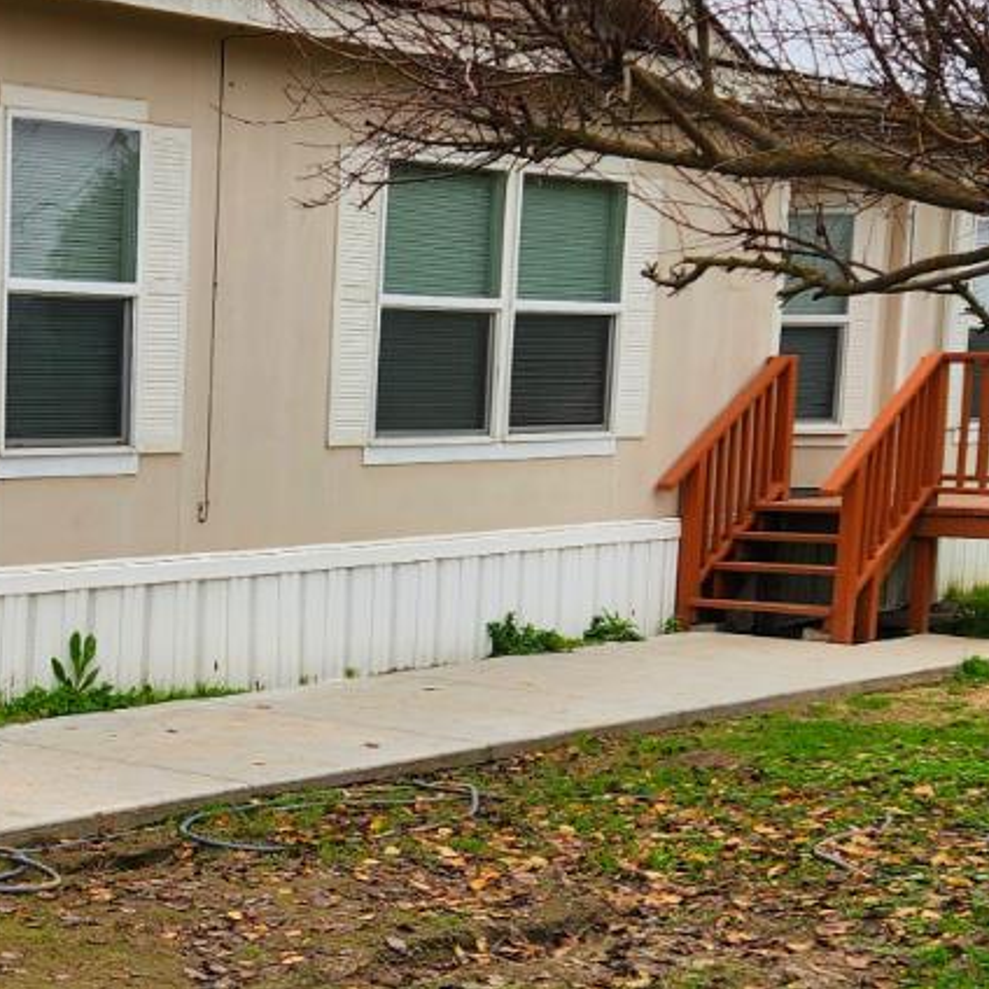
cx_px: -224
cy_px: 699
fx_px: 2327
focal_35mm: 72
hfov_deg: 22.0
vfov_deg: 23.8
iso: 20
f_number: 1.8
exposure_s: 1/400
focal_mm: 5.4
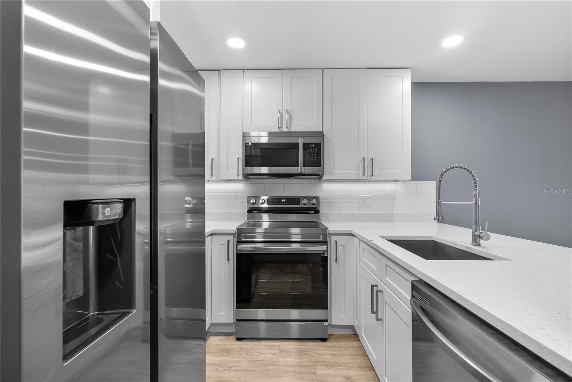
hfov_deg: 96.7
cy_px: 191
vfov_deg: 73.8
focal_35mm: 16
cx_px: 286
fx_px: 254
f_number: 8
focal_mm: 16
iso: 250
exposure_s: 1/3
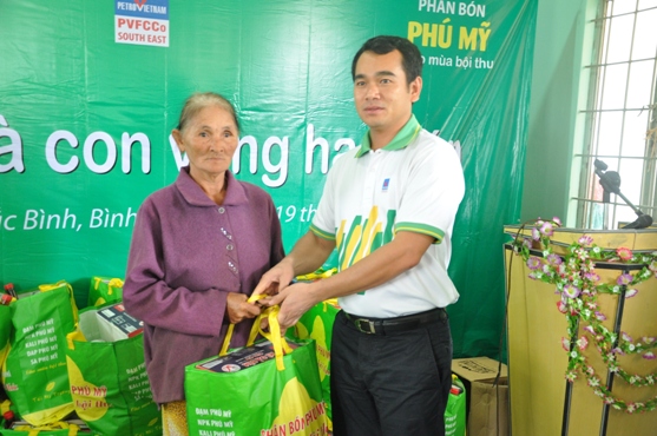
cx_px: 328
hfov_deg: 49.6
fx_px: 711
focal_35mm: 39
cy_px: 218
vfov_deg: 34.1
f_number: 4
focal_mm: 26
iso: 1250
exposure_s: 1/30
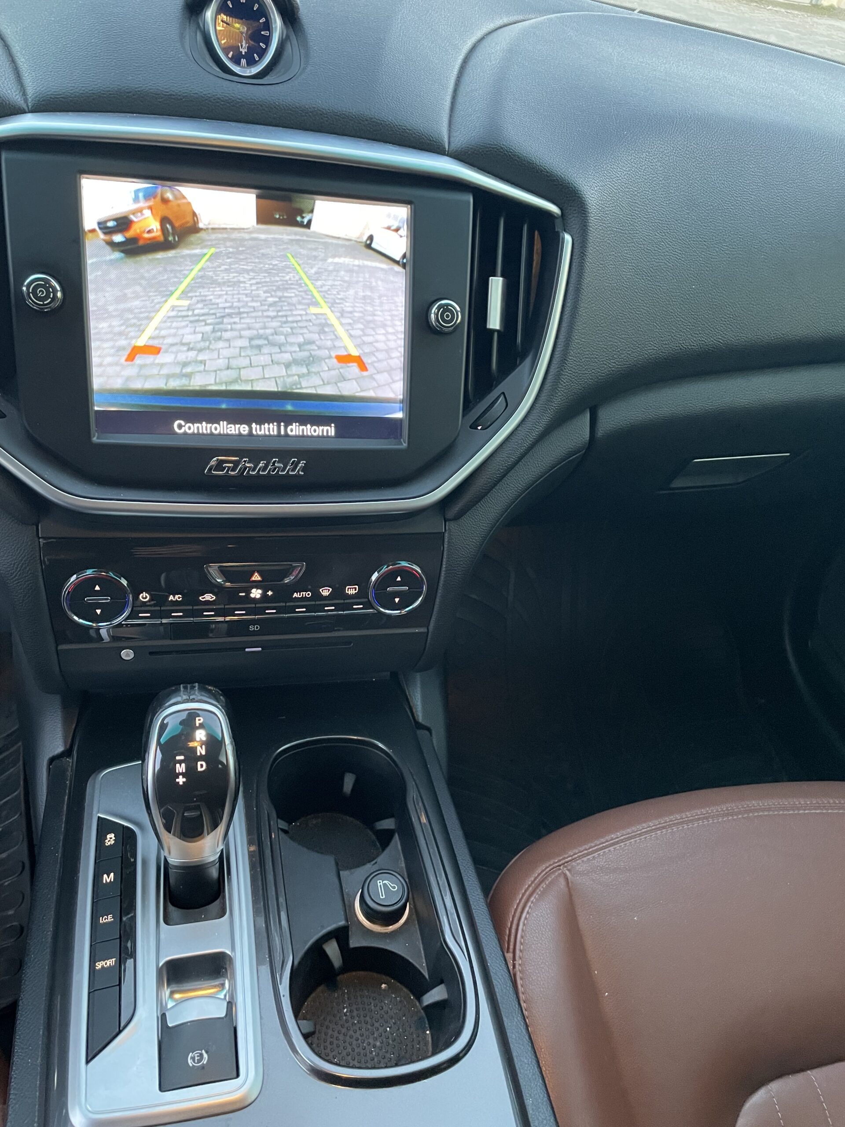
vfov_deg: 67.3
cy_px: 564
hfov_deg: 53.1
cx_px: 422
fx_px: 846
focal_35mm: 26
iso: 500
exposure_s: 1/60
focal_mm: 4.2
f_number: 1.6
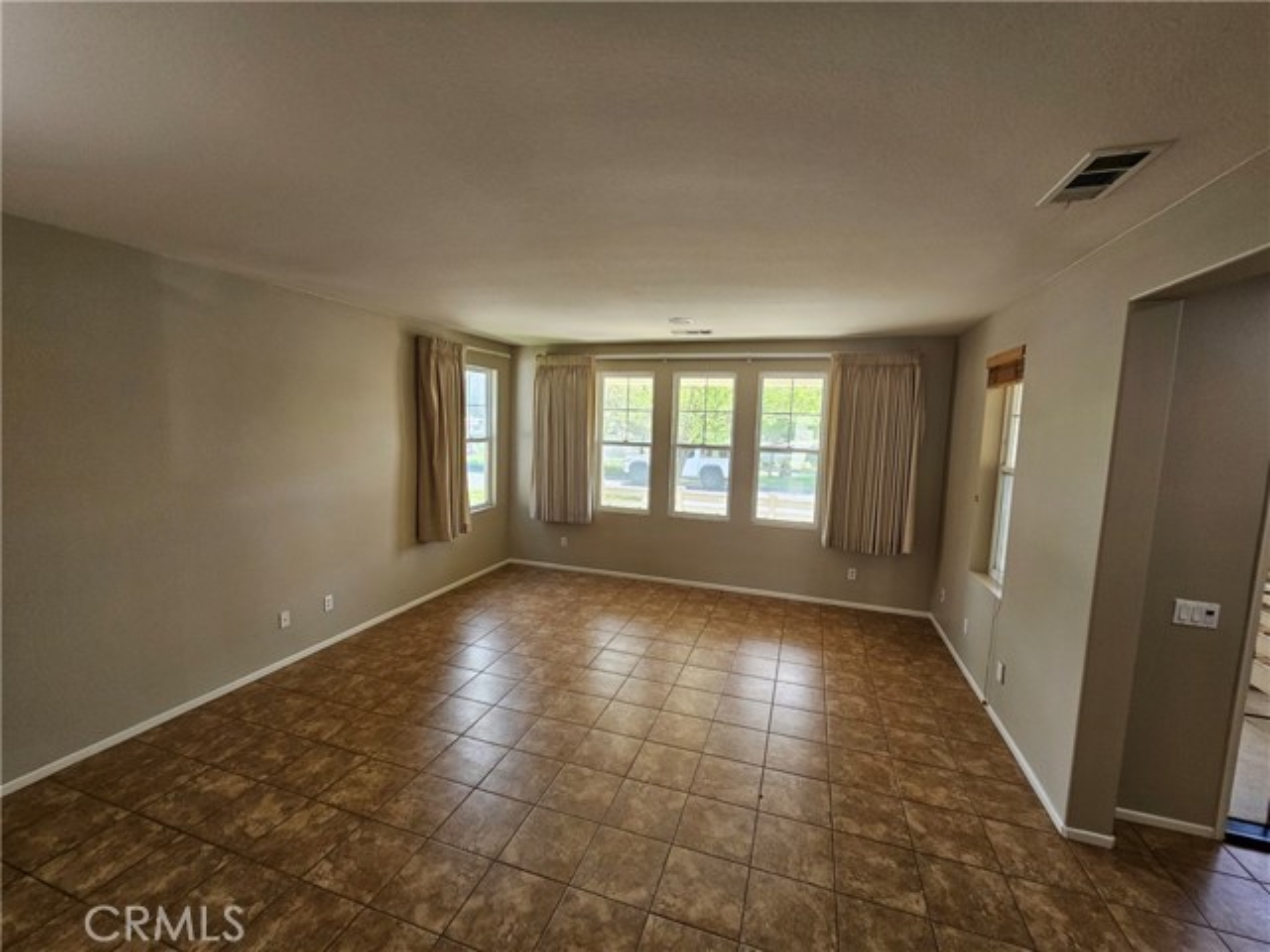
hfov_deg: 106.2
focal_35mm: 13
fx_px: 477
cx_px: 635
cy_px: 476
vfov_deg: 89.9
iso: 80
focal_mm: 2.2
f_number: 2.2
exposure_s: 1/60
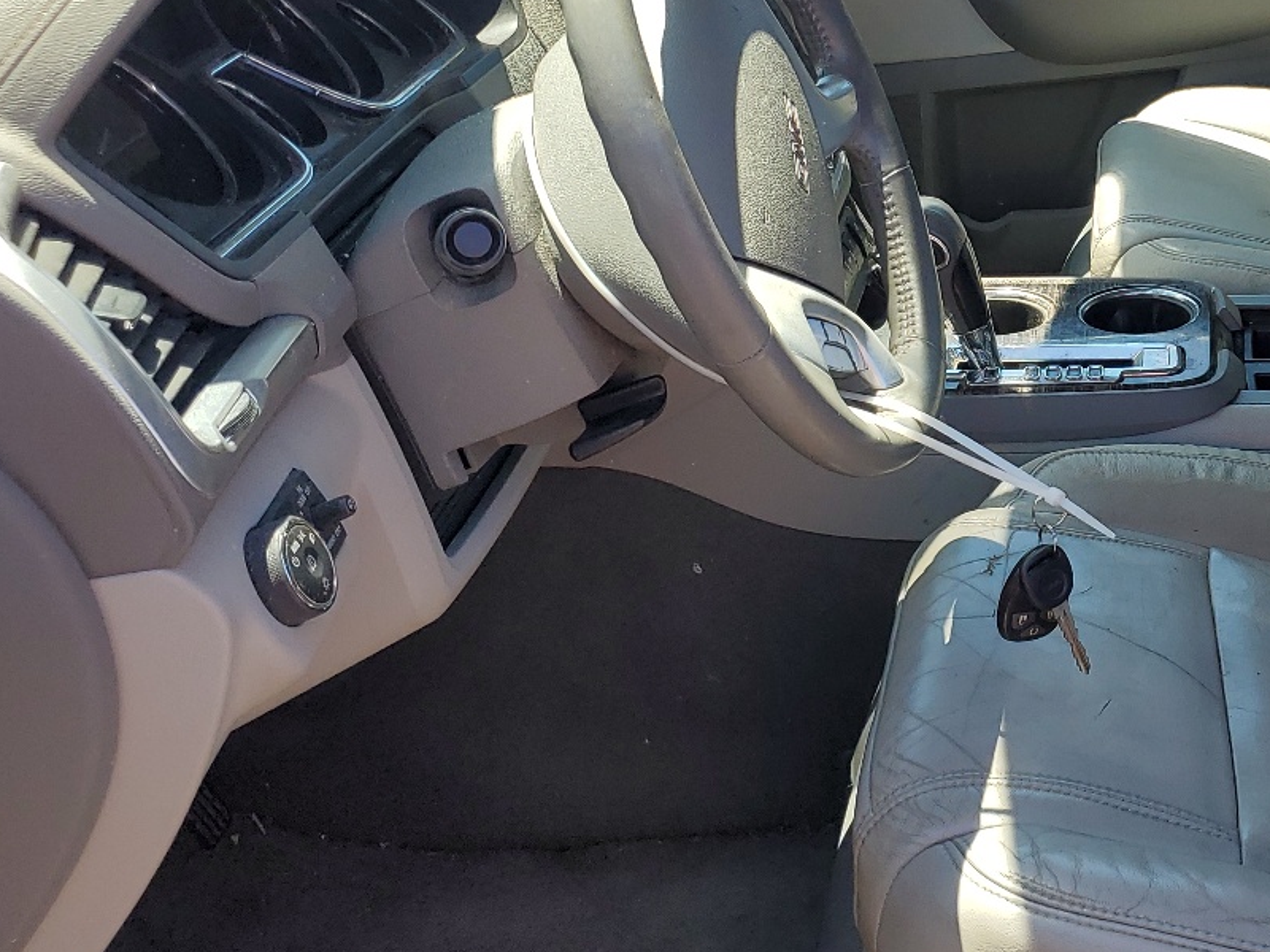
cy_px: 298
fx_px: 1908
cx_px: 1164
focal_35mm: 52
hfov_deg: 34.6
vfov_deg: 27.8
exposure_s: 1/769
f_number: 1.5
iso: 50
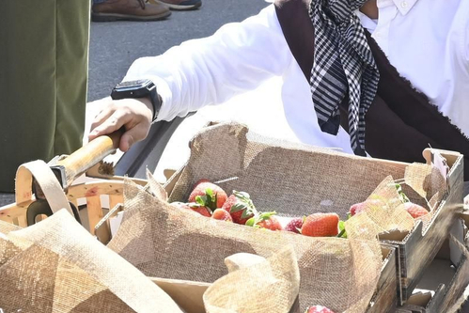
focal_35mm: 111
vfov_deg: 12.4
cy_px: 112
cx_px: 258
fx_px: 1441
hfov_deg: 18.5
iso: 400
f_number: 6.3
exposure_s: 1/500
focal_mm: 23
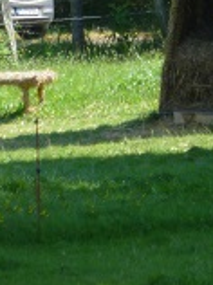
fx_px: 5808
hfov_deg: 2.1
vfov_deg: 2.8
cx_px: 282
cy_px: -183
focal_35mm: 706
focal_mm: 37.3
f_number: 5.8
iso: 100
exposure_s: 1/125
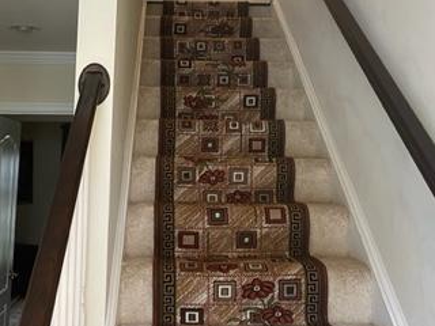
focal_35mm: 52
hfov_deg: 36.7
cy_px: 75
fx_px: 653
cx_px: 185
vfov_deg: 27.6
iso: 125
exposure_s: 1/60
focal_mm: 4.2
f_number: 1.6
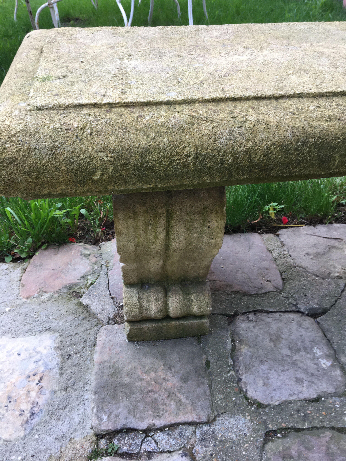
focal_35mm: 29
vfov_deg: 61.7
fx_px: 386
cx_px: 173
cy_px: 230
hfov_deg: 48.2
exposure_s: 1/100
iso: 40
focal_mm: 4.15
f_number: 2.2
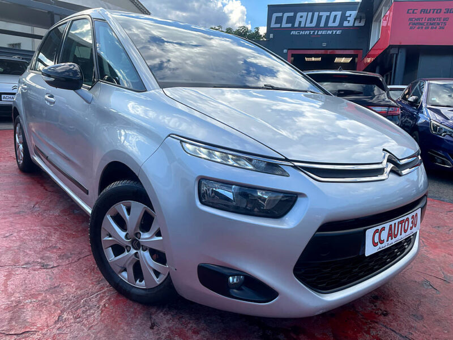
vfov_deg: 53.1
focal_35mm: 26
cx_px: 226
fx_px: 340
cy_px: 170
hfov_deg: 67.3
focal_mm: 4.2
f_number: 1.6
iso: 32
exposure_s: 1/1289
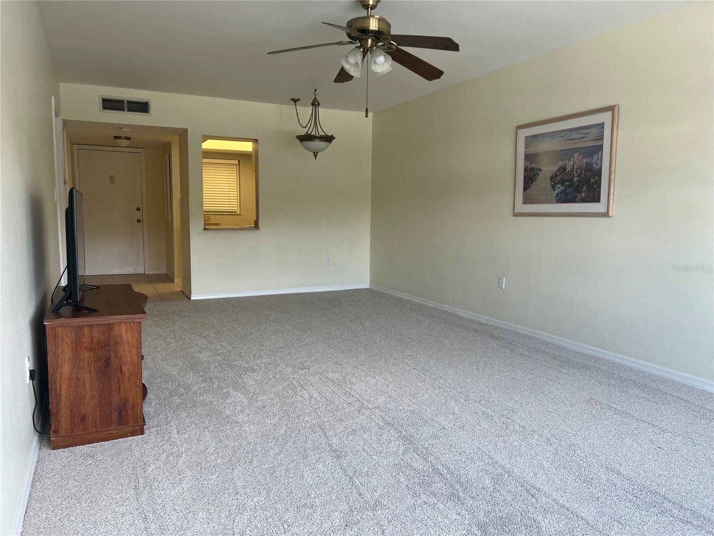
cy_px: 268
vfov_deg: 53.1
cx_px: 357
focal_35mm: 26
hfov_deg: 67.3
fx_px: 536
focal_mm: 5.7
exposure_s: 1/120
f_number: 1.5
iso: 50
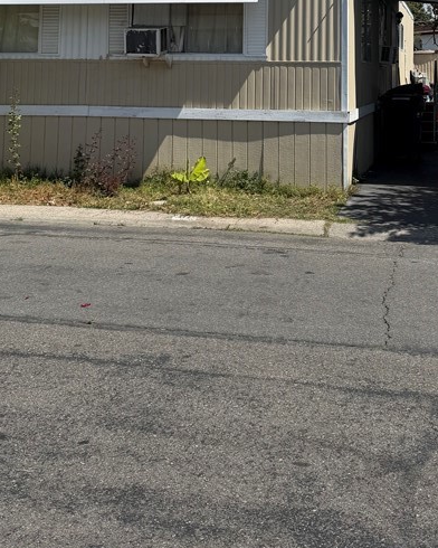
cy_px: 27
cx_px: 244
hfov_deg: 30.8
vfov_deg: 35.2
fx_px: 794
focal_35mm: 49
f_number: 1.78
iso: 80
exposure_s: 1/5714
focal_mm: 6.76
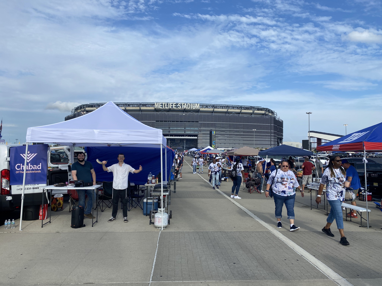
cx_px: 191
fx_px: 287
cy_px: 143
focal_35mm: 26
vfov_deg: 53.1
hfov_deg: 67.3
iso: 32
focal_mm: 4.25
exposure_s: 1/3401
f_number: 1.8
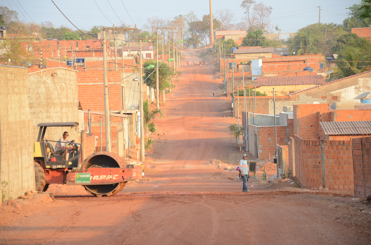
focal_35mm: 158
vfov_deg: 8.7
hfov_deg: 13.1
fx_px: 1620
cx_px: 186
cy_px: 122
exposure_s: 1/320
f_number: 5.6
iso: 640
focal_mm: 105
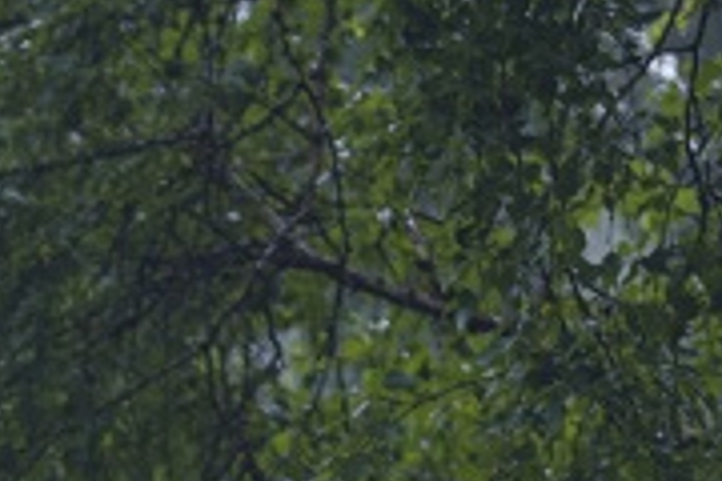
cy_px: 1106
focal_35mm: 325
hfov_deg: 6.3
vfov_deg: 4.2
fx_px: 6518
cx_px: 140
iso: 320
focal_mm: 30
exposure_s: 1/160
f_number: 1.8
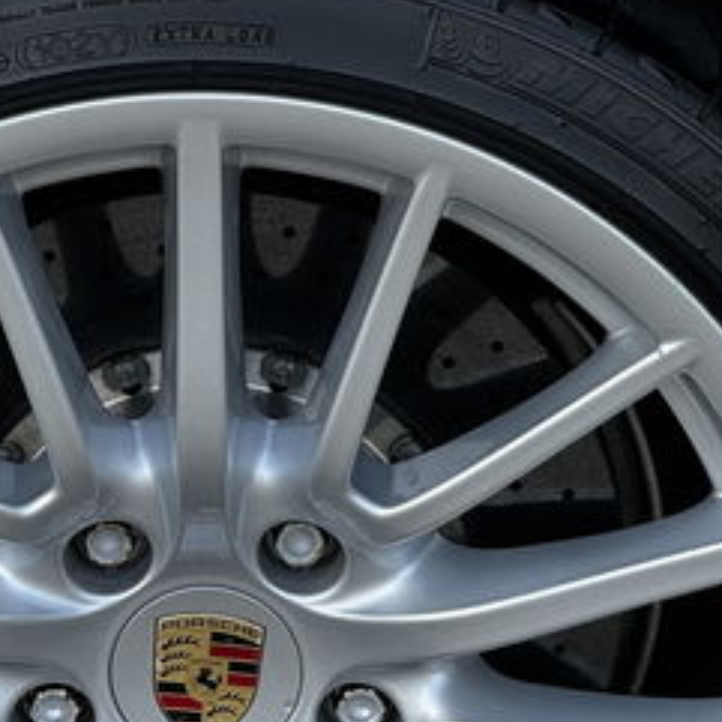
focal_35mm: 217
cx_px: 288
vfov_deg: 8.0
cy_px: 704
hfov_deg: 8.1
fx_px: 5121
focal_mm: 9
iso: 25
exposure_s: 1/133
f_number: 2.8
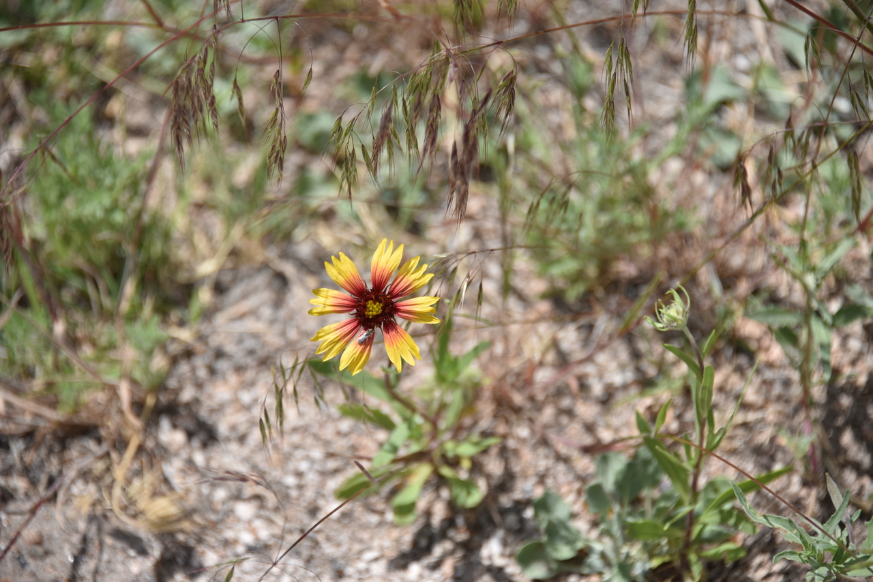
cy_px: 291
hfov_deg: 6.9
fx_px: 7276
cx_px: 436
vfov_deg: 4.6
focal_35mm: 300
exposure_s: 1/640
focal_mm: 300
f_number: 7.1
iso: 100
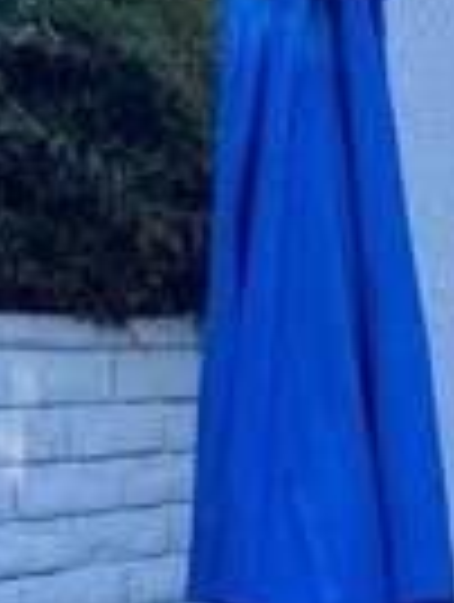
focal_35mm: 124
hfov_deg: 11.7
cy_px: 792
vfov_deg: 15.1
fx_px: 2162
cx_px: 557
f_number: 1.8
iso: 32
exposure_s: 1/129
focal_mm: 4.25
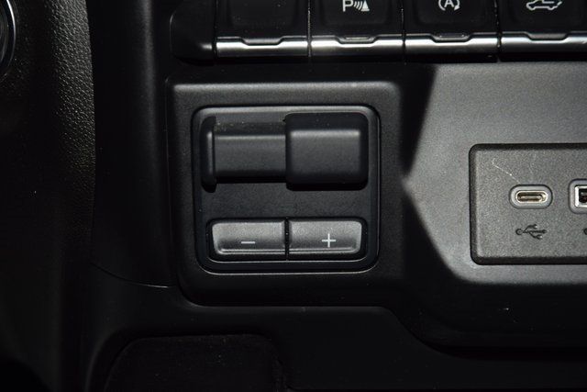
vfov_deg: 13.0
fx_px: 1712
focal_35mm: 105
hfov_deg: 19.5
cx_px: 294
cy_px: 196
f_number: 8
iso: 100
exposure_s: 1/125
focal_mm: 70
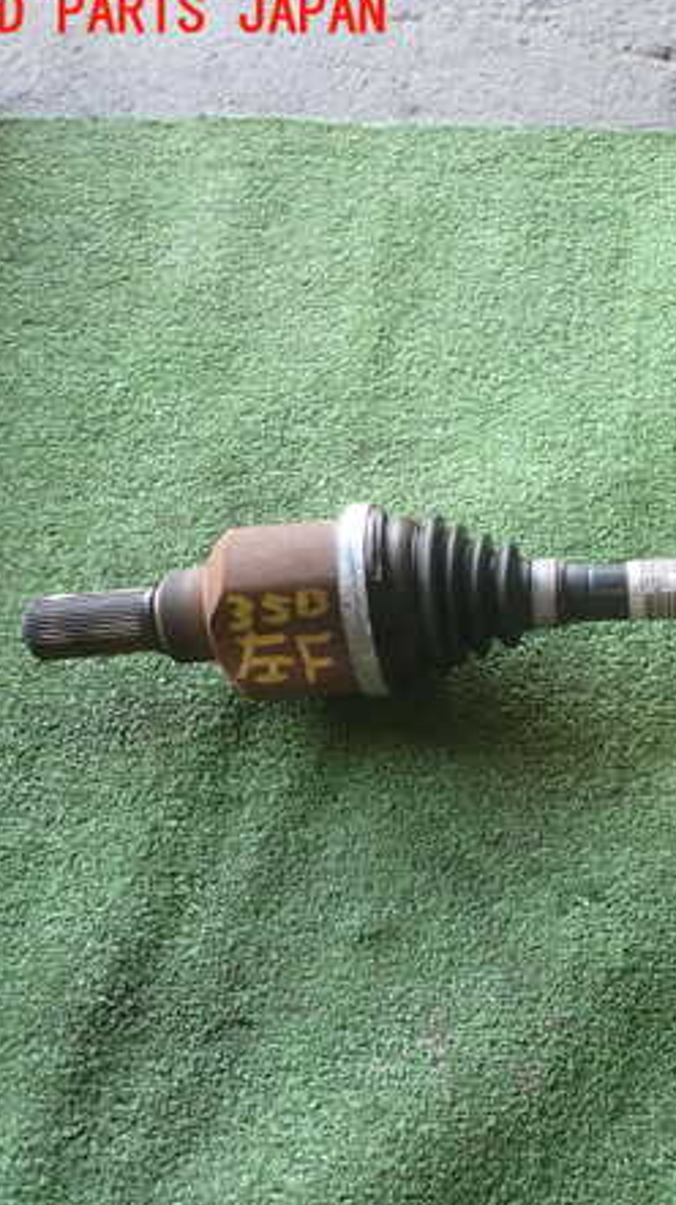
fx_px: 1181
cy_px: 594
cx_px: 709
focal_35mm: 37
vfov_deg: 54.0
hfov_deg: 29.4
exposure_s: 1/60
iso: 100
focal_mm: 4.5
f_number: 2
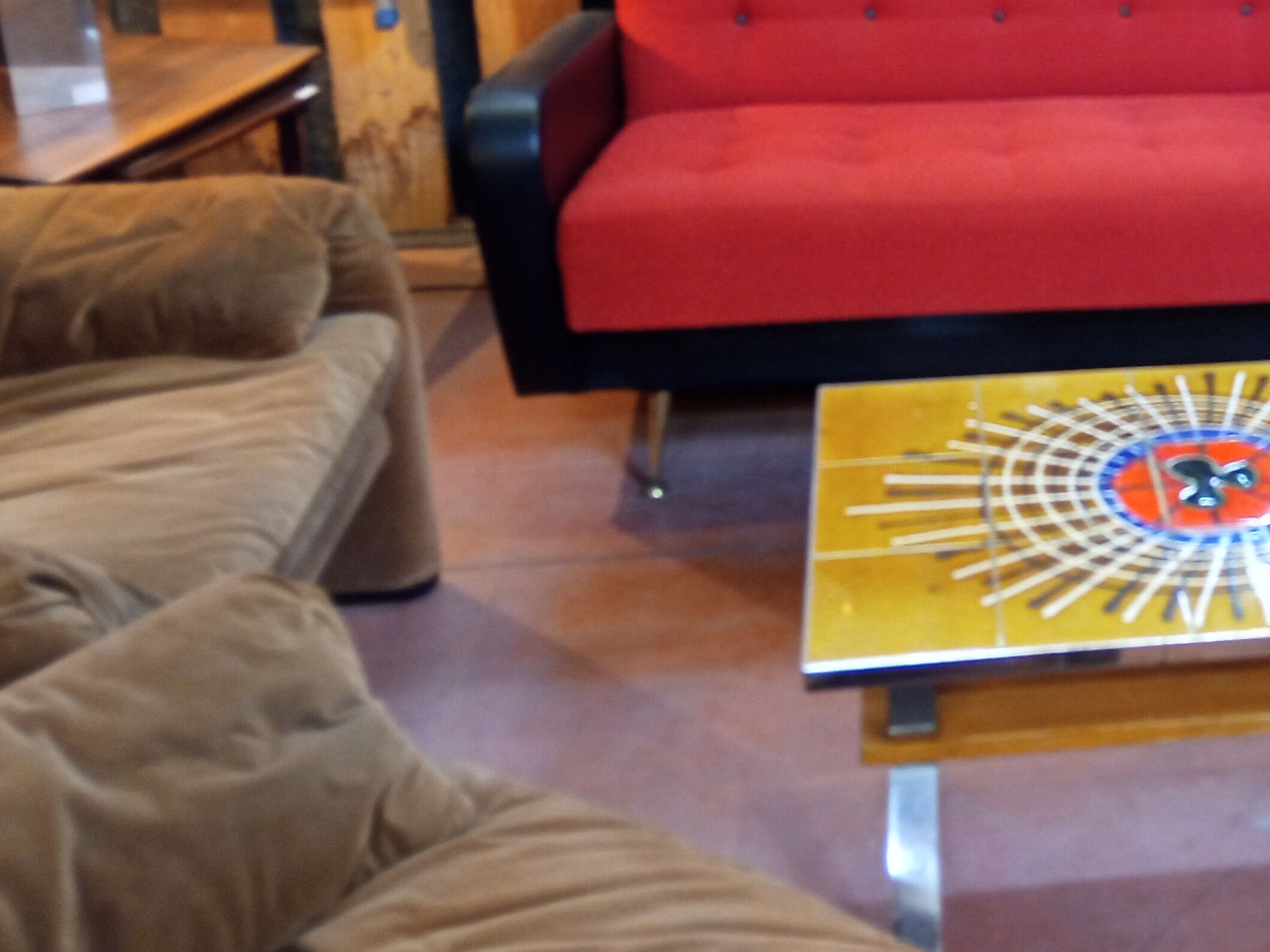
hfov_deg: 33.9
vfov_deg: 26.4
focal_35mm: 53
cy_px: 64
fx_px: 1944
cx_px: 1175
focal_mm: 3.79
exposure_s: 1/20
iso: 798
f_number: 2.2
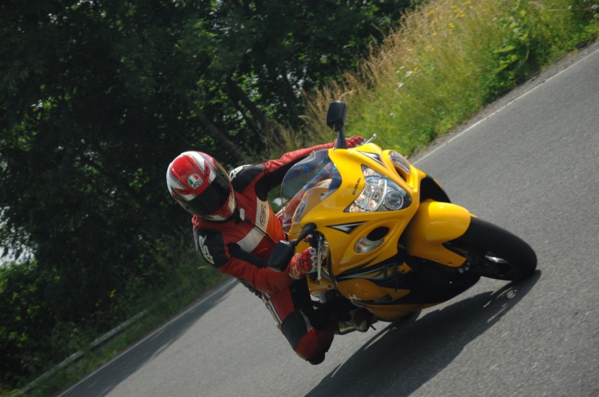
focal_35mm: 105
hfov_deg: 19.5
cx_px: 300
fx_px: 1744
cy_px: 198
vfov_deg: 13.0
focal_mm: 70
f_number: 5.3
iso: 250
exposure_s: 1/400
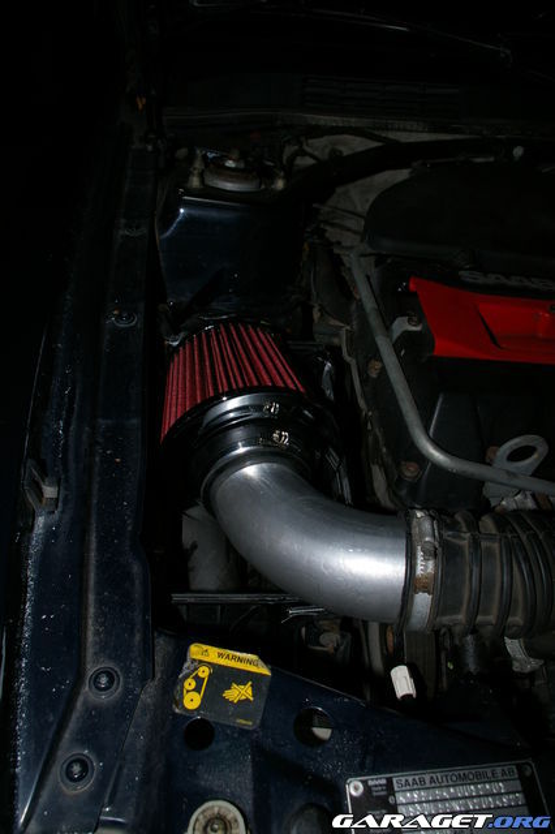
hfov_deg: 47.9
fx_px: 625
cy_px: 417
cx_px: 278
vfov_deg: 67.4
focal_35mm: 27
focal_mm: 18
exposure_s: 1/30
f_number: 8
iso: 200
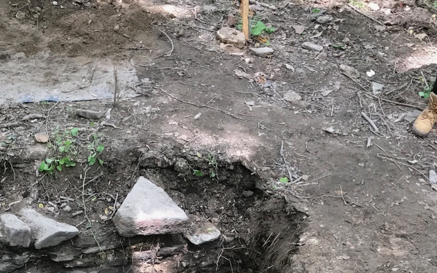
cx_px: 144
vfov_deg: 15.9
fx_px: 941
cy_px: 321
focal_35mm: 79
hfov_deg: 26.0
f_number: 1.8
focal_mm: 3.99
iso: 32
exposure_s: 1/120
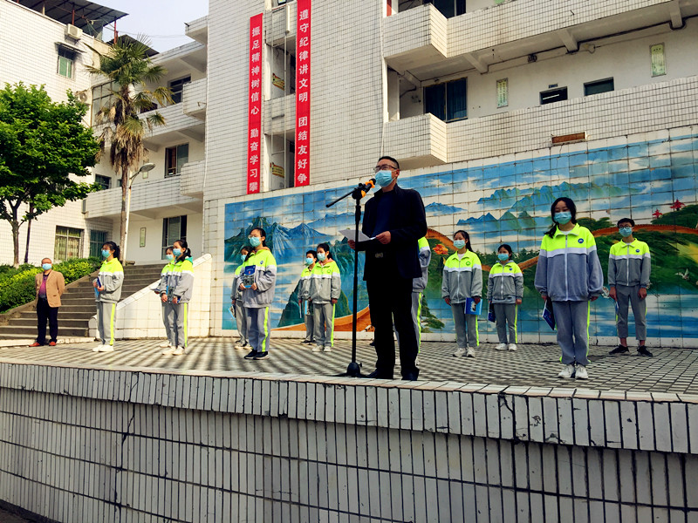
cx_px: 349
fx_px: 585
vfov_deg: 48.2
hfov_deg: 61.7
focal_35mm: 29
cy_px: 262
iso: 32
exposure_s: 1/1319
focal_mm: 4.15
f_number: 2.2
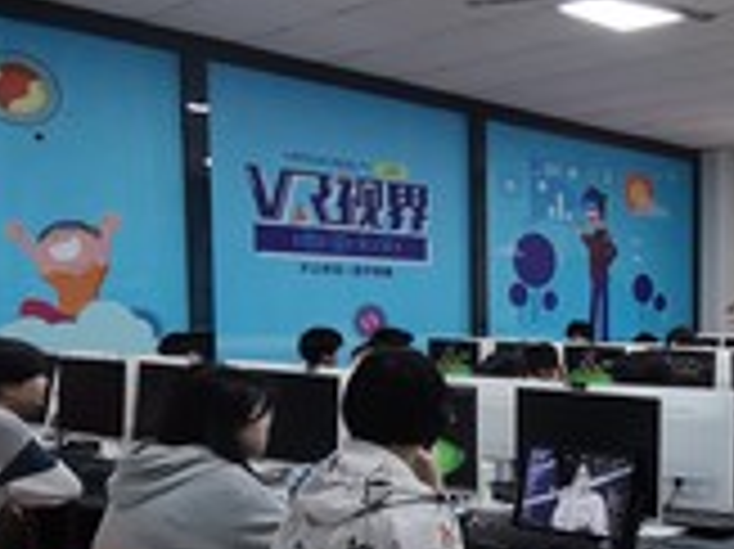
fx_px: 996
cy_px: 364
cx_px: 775
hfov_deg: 35.5
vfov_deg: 30.6
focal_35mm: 47
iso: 200
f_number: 2.4
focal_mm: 1.78
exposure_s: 1/50
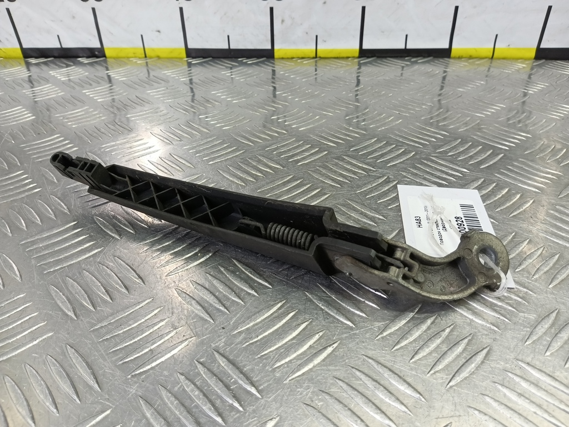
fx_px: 378
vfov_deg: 58.9
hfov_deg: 73.9
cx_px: 284
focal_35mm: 23
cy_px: 214
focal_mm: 4.11
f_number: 1.6
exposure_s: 1/50
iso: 136
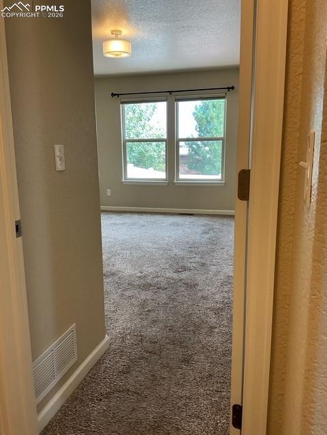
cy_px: 218
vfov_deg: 61.7
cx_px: 164
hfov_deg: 48.2
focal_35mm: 29
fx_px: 365
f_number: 1.8
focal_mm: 3
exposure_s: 1/120
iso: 50
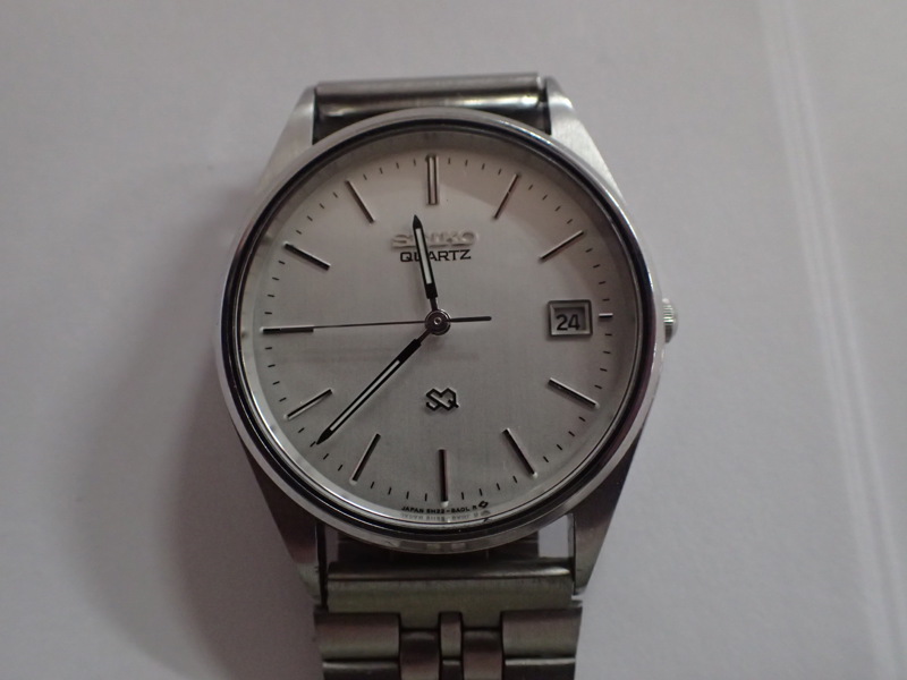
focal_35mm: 30
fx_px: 786
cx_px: 454
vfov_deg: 46.8
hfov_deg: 60.0
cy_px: 340
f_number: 2.3
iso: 800
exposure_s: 1/50
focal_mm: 5.5
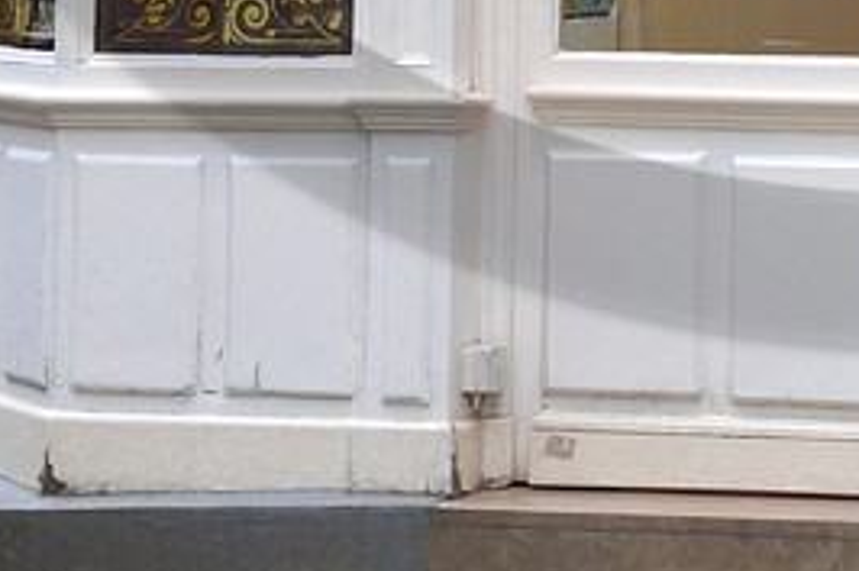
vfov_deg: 5.7
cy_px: -990
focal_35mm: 229
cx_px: 946
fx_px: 5461
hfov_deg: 8.9
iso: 800
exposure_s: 1/60
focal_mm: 38
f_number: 8
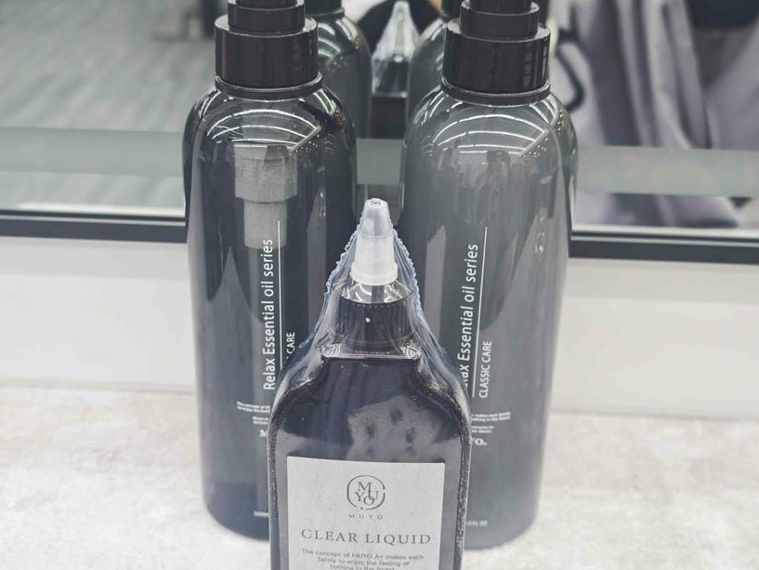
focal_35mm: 47
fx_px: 1031
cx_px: 339
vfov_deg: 30.9
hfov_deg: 40.4
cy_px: 300
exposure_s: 1/120
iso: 312
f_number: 2
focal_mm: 8.72
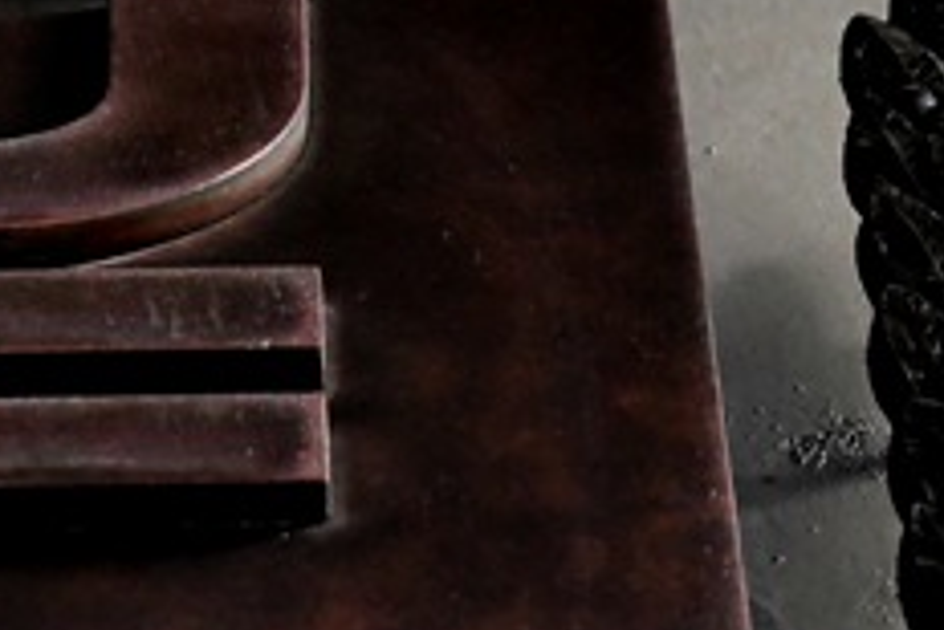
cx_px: 8
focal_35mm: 305
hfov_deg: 6.7
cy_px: 847
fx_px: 8002
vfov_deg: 4.5
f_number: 5.6
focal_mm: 46
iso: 3200
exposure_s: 1/125
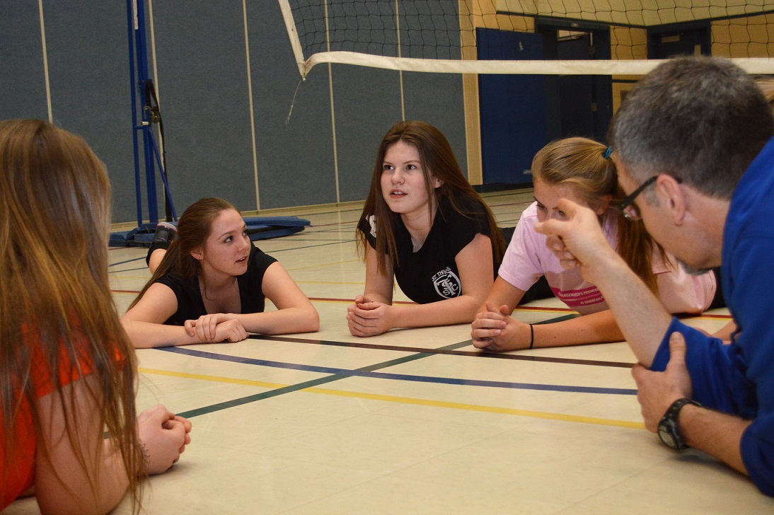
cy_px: 258
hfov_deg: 49.6
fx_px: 838
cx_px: 387
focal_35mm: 39
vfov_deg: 34.2
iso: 800
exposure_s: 1/200
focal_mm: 26
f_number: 4.2
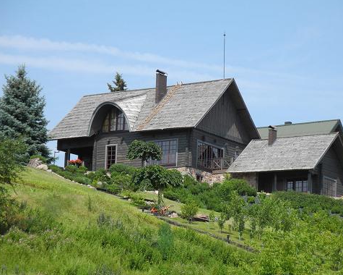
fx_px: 1634
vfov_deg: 9.6
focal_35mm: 161
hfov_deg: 12.0
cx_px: 181
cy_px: 137
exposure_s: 1/500
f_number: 5
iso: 100
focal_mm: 32.6
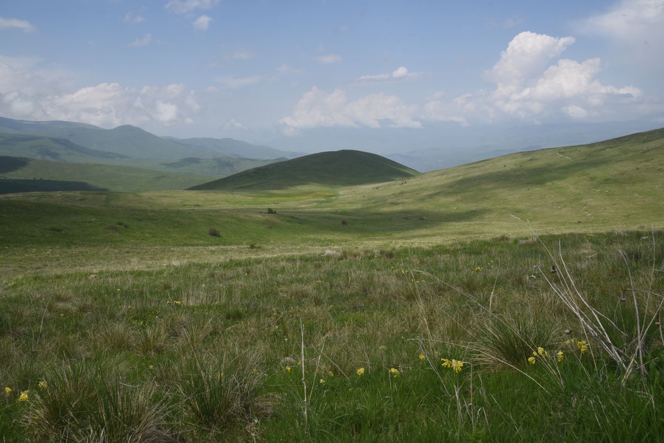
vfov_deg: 27.0
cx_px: 332
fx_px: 922
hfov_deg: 39.6
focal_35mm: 50
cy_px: 222
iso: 100
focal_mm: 50
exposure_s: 1/160
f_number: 13
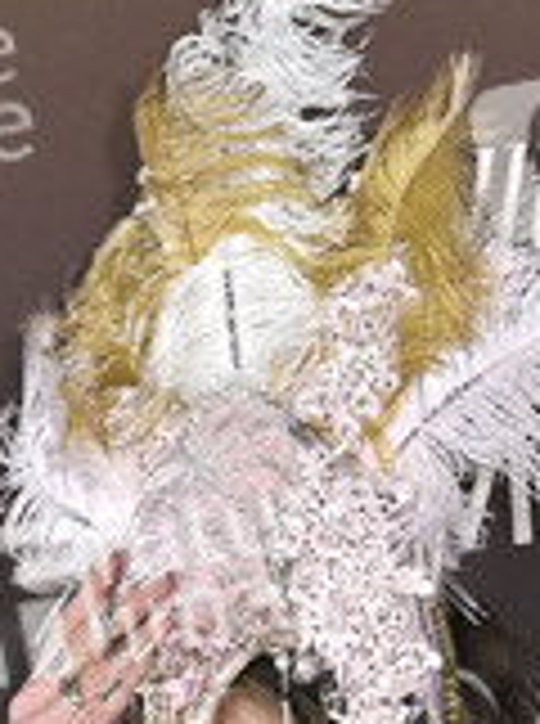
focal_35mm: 146
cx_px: 292
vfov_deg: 13.3
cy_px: 809
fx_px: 3049
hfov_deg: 10.1
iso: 2000
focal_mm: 41
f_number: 6.3
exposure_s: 1/320
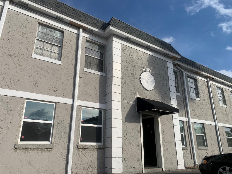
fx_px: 174
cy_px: 87
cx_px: 116
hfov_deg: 67.3
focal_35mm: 26
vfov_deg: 53.1
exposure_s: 1/2421
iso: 25
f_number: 1.8
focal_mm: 4.25
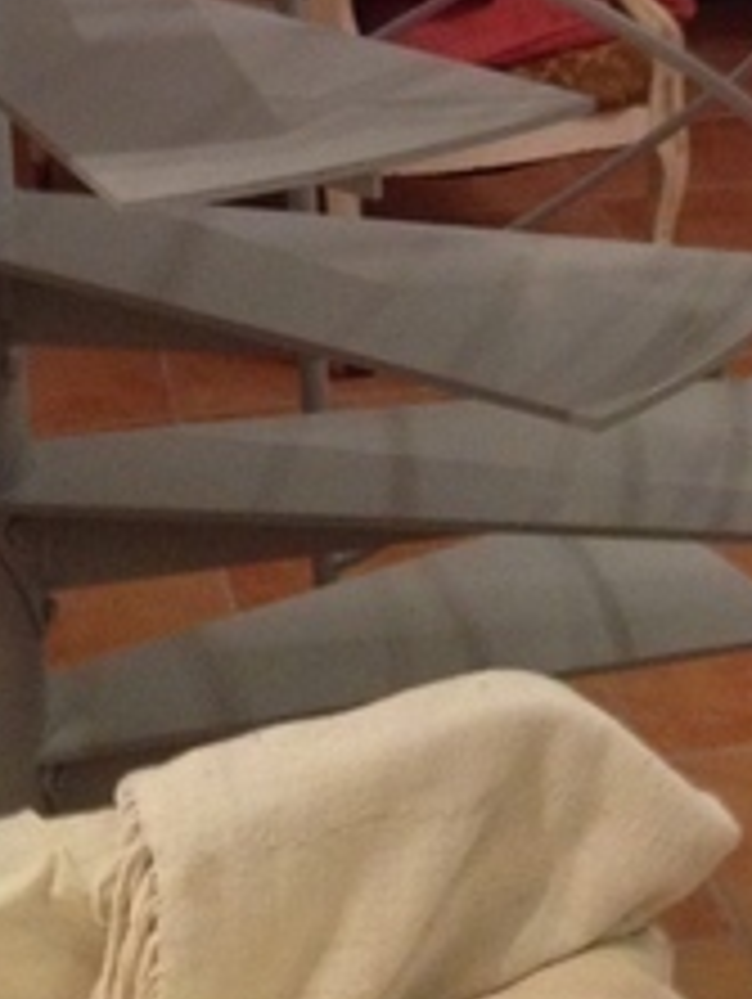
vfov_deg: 15.0
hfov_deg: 12.3
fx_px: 3498
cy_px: -522
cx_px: 257
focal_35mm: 121
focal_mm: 4.28
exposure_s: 1/20
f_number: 2.4
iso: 200
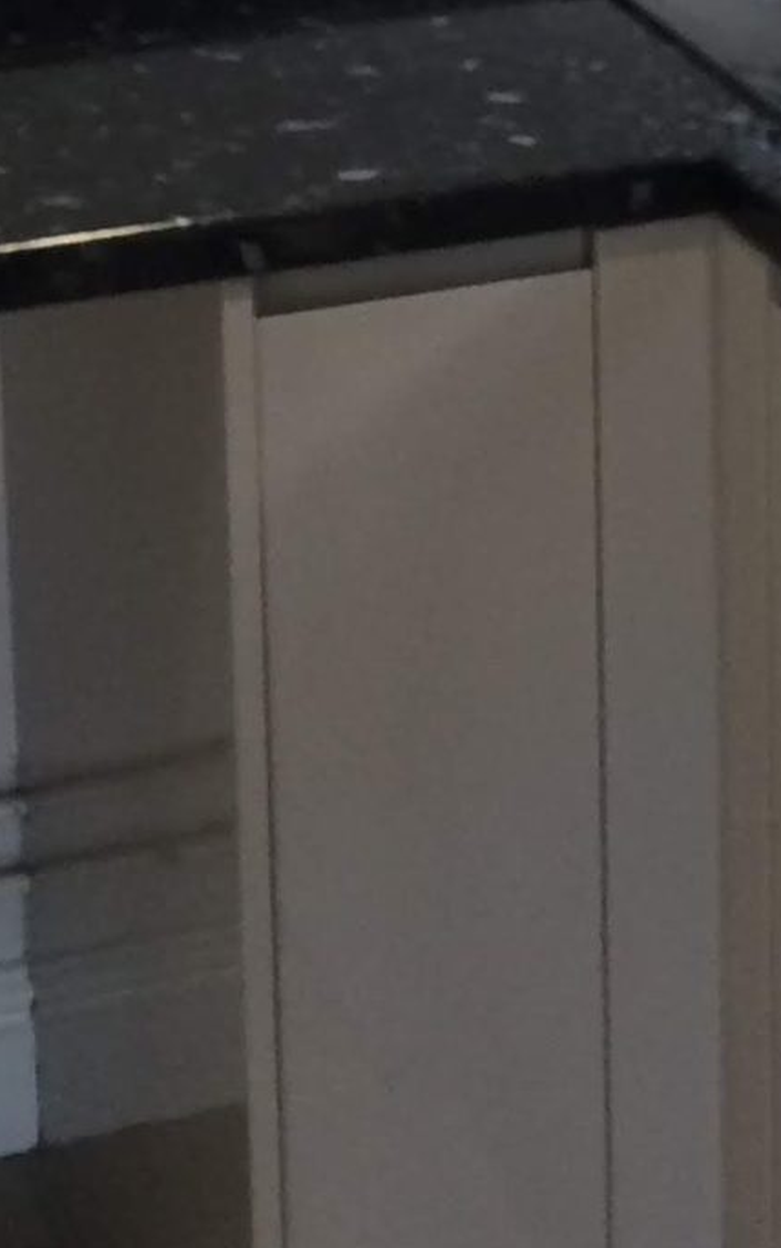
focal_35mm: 115
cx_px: 487
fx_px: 3913
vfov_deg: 17.2
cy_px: -294
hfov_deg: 11.4
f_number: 2.2
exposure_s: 1/33
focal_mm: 4.15
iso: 64
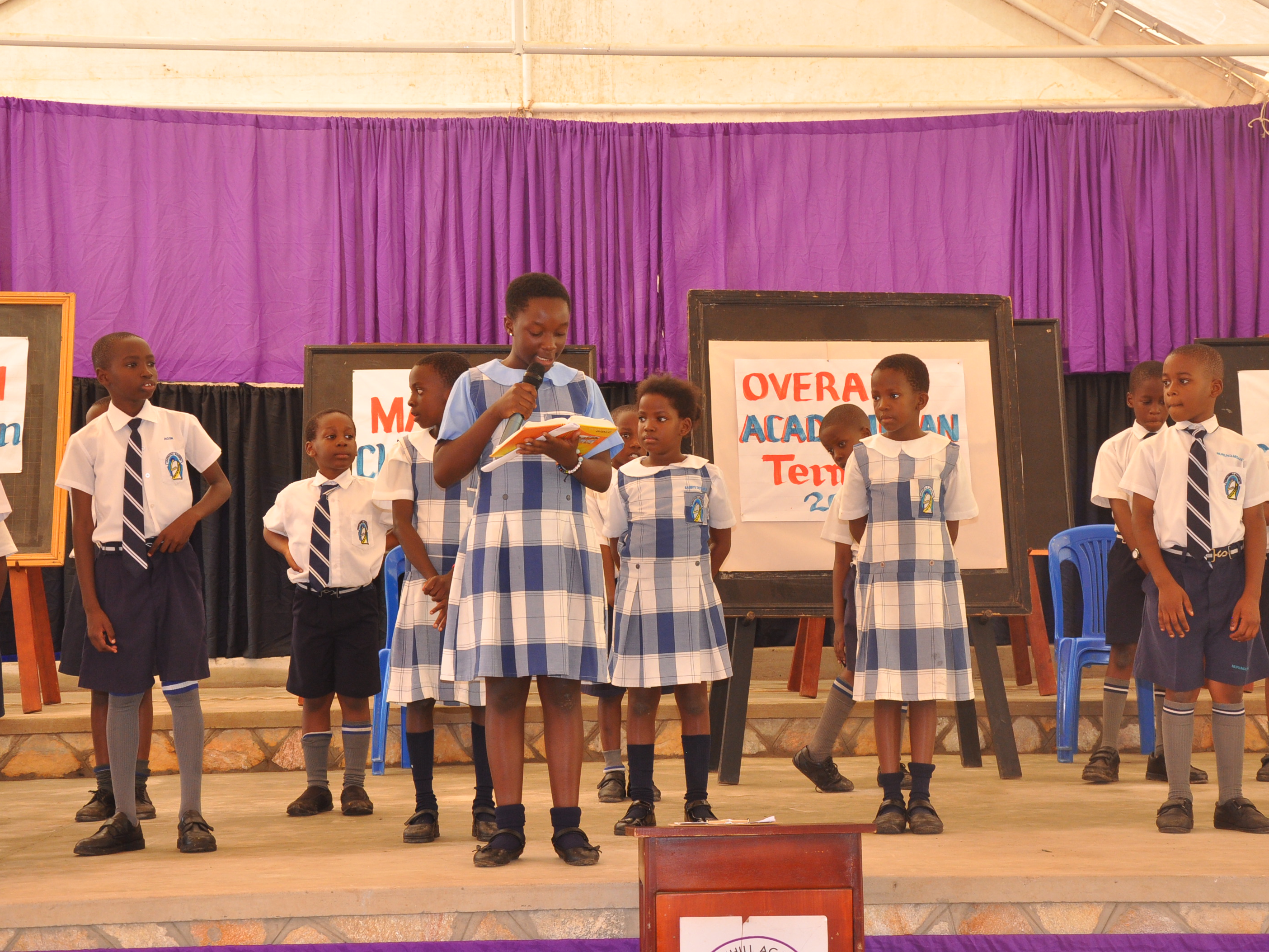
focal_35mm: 66
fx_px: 2420
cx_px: 700
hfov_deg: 29.4
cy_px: 473
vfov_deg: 22.3
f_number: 6.3
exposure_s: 1/160
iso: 640
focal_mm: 40
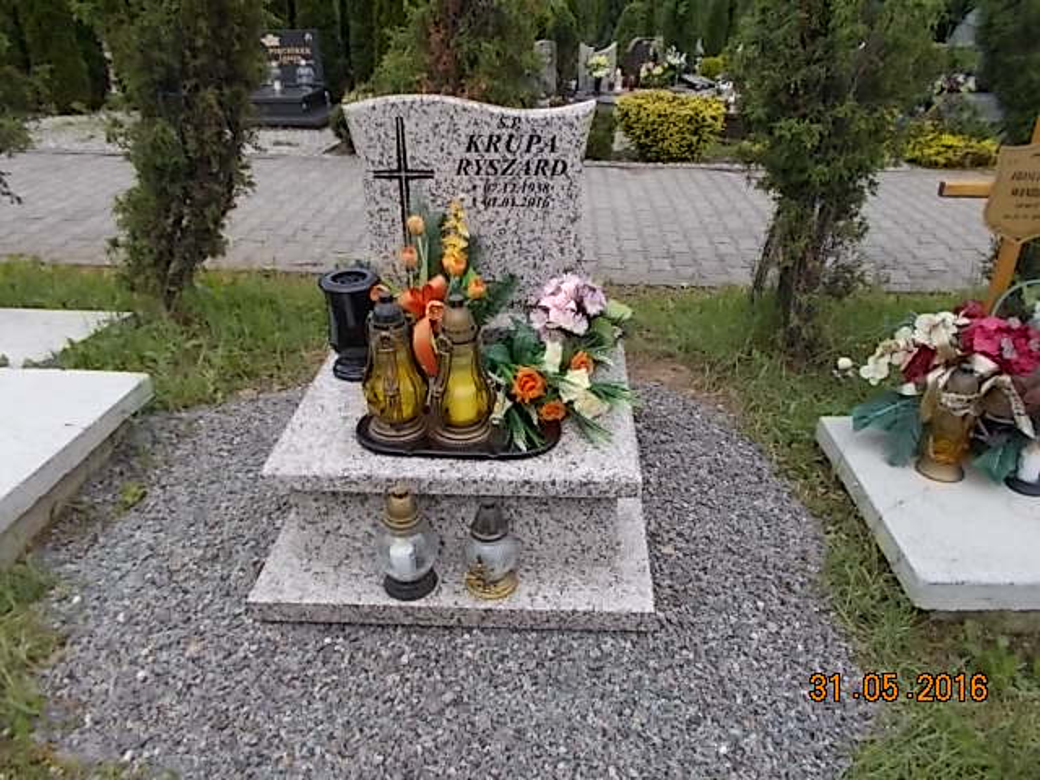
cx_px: 520
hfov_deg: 67.3
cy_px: 390
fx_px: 781
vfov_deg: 53.1
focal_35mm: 26
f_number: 8
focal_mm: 4.6
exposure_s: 1/80
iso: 80
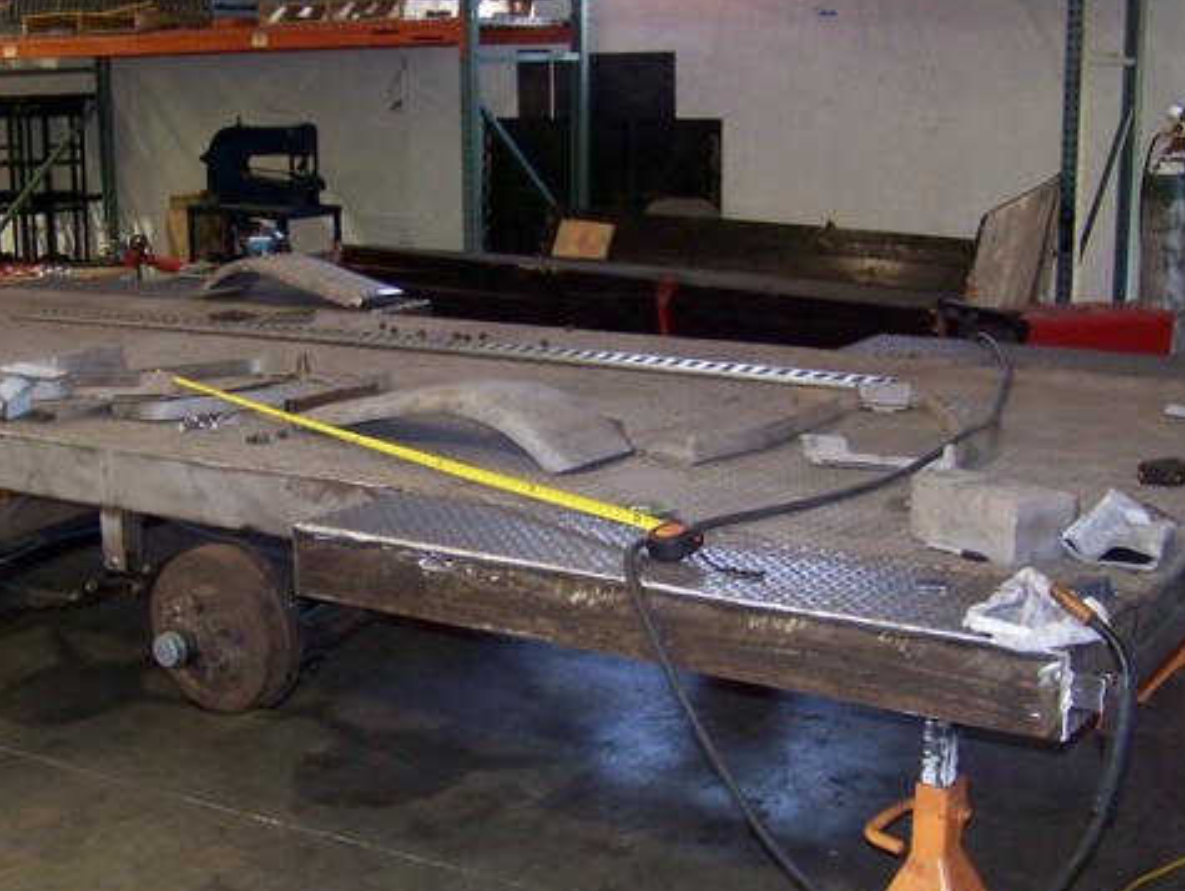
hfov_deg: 36.1
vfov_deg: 27.4
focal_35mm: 53
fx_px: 1816
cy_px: 585
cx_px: 614
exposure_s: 1/30
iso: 200
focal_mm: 5.85
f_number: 2.8
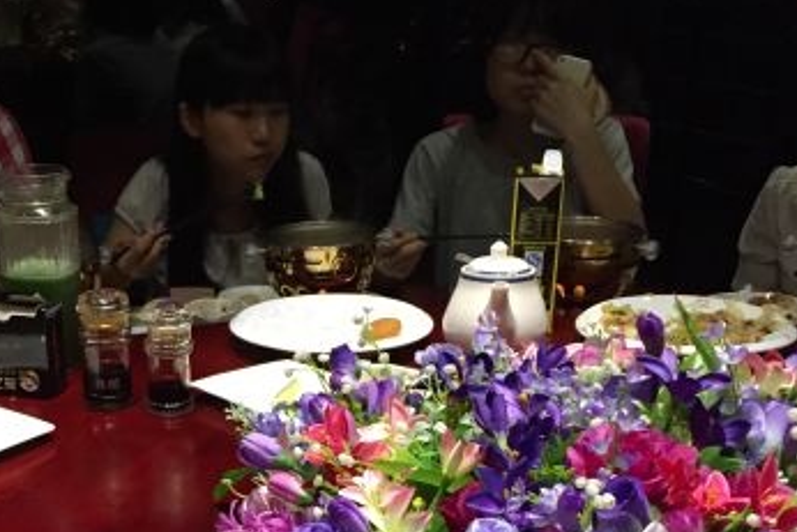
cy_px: 519
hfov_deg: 32.3
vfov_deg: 21.6
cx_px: 203
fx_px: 1351
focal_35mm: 61
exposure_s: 1/30
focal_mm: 4.15
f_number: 2.2
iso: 160
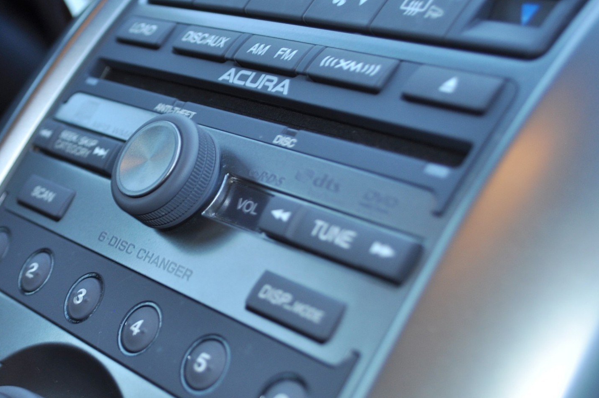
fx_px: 1230
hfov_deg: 26.7
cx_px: 100
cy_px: 172
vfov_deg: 18.4
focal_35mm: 74
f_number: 4.5
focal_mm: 28
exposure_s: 1/5
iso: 200
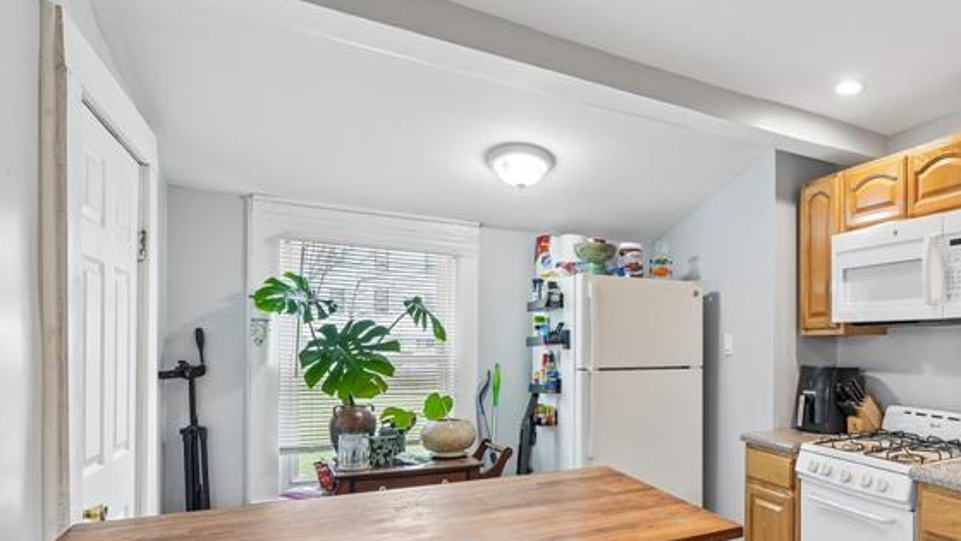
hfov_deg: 72.0
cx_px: 746
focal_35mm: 23
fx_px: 586
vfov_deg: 49.0
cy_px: 342
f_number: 9
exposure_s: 1/6
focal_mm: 12
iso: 250
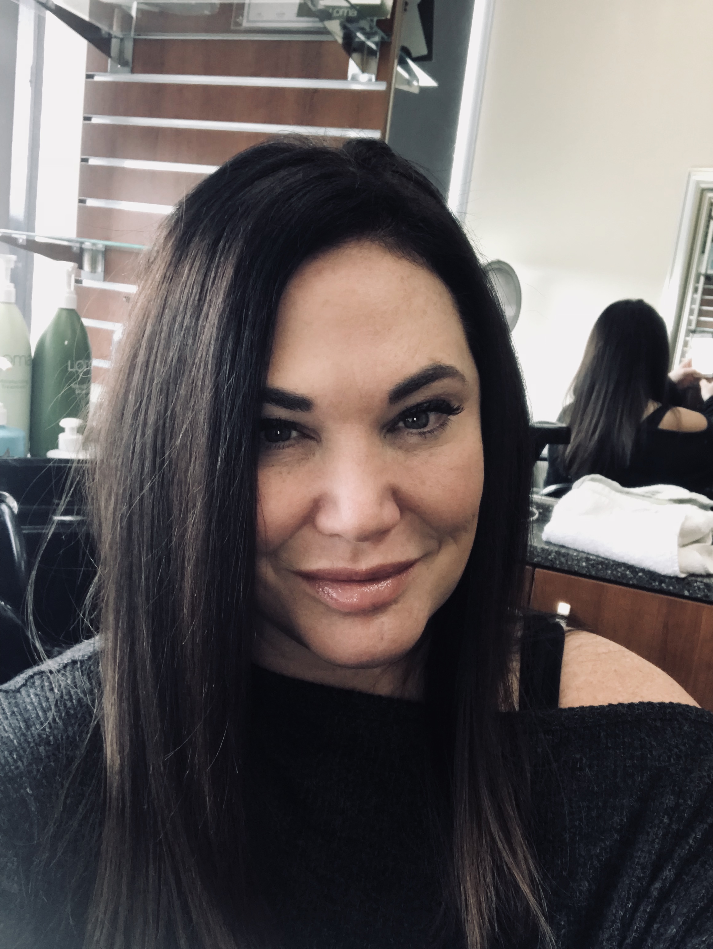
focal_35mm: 32
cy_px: 474
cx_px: 356
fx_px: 878
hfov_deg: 44.2
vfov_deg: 56.8
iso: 80
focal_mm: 2.87
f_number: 2.2
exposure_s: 1/30
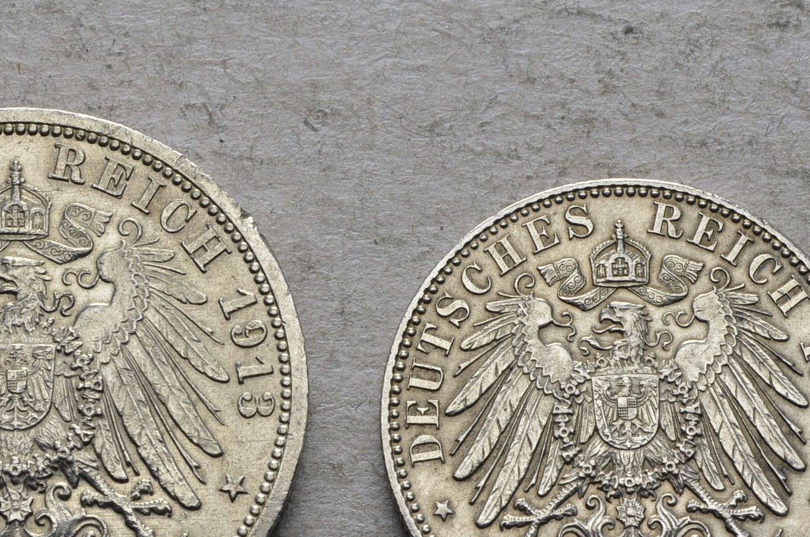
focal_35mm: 149
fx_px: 3343
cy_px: 397
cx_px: 347
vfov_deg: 9.2
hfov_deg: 13.8
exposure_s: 1/250
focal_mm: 55
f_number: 14
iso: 400
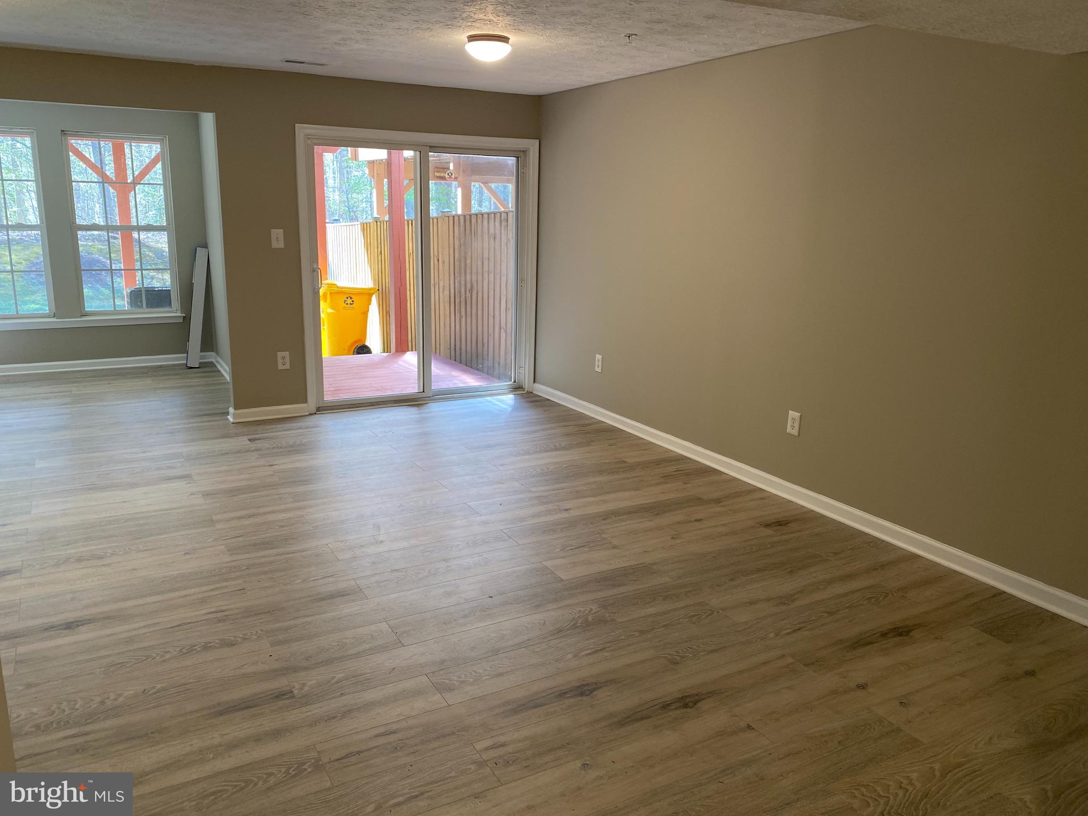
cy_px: 408
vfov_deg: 53.1
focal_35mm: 26
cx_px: 544
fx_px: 817
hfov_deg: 67.3
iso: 64
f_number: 1.8
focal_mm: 4.25
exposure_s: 1/60
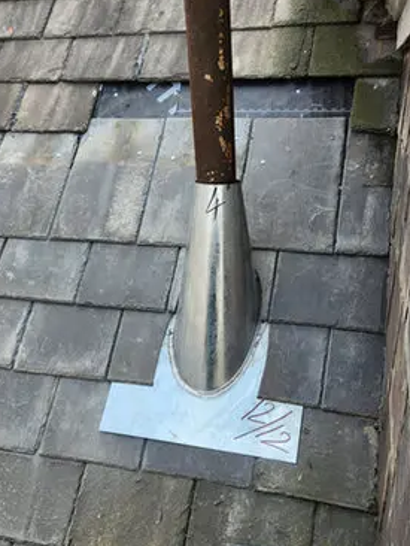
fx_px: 489
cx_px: 245
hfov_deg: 45.3
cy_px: 275
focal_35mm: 31
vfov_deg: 58.3
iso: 20
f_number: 1.8
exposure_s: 1/226
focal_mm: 5.4
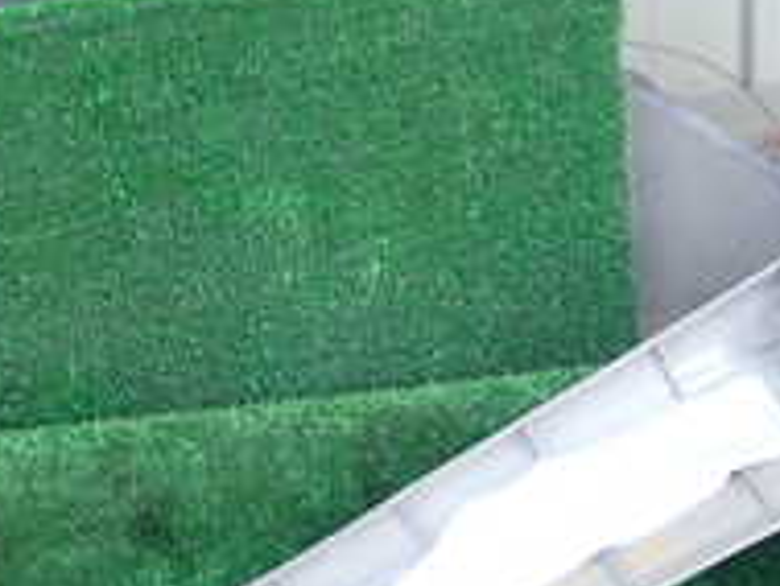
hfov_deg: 20.6
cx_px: 318
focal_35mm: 95
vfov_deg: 15.2
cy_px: 640
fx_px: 2142
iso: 125
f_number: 2.3
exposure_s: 1/60
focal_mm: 5.4
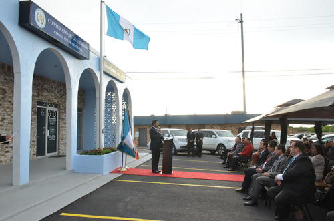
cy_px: 110
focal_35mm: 27
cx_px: 167
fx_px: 250
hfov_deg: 67.5
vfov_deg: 47.7
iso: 1000
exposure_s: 1/100
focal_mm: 18
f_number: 16
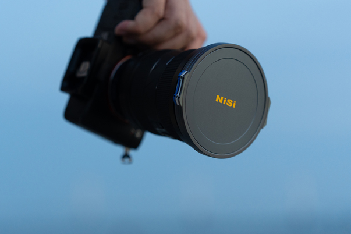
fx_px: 946
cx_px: 129
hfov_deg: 21.0
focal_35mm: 97
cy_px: 105
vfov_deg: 14.1
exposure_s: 1/100
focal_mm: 65
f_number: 2
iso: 1000
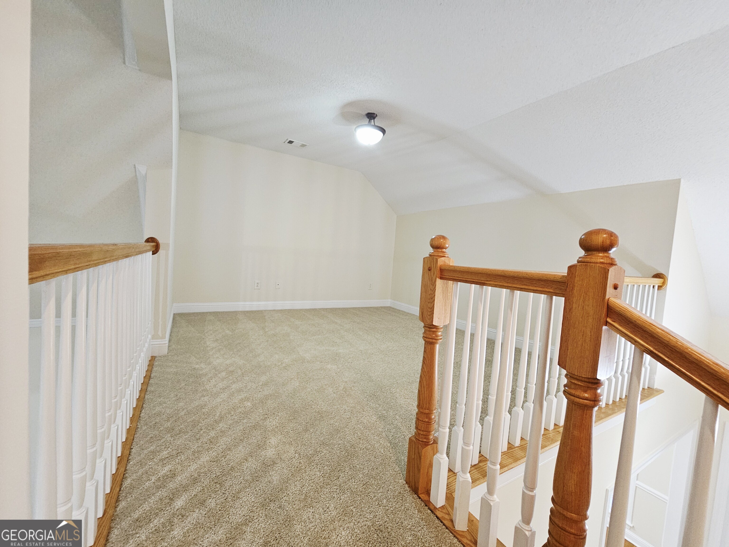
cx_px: 364
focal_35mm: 13
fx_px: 274
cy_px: 274
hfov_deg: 106.2
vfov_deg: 89.9
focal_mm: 2.2
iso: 320
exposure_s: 1/40
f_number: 2.2
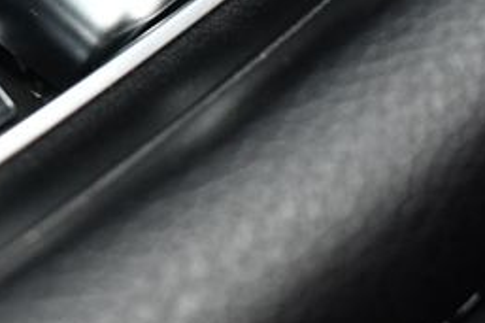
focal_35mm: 112
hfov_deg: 17.6
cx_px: -47
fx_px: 1508
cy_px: -36
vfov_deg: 12.0
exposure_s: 1/125
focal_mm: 30
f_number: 4.2
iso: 3200
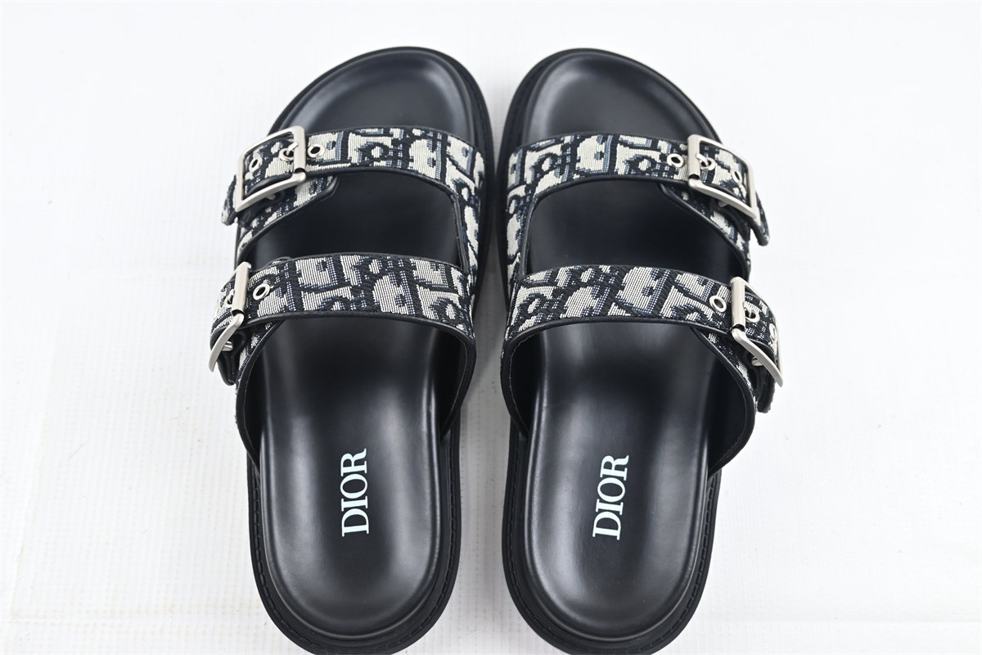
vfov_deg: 39.1
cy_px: 328
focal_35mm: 34
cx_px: 491
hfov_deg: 56.1
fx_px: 921
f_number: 4
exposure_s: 1/125
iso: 560
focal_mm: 22.5
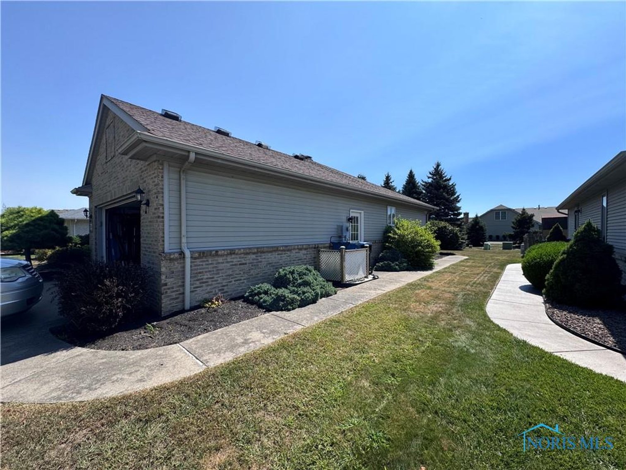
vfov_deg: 85.7
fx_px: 253
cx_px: 313
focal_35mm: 14
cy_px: 235
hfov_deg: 102.1
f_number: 2.2
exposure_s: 1/1477
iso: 50
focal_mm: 2.22
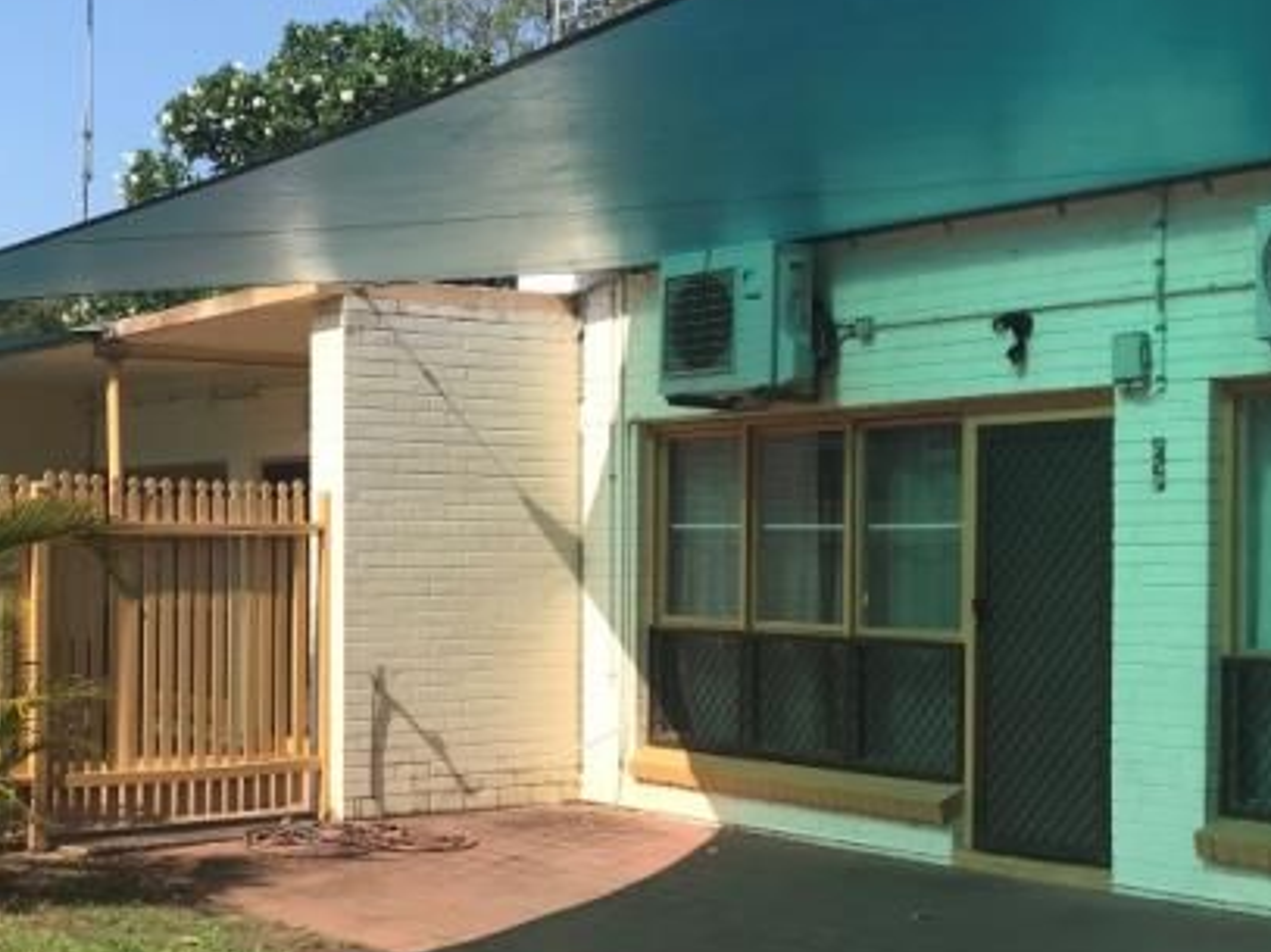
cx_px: 443
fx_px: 2019
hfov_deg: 34.7
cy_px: 587
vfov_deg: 26.5
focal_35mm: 55
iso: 20
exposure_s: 1/2227
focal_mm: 3.99
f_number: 1.8
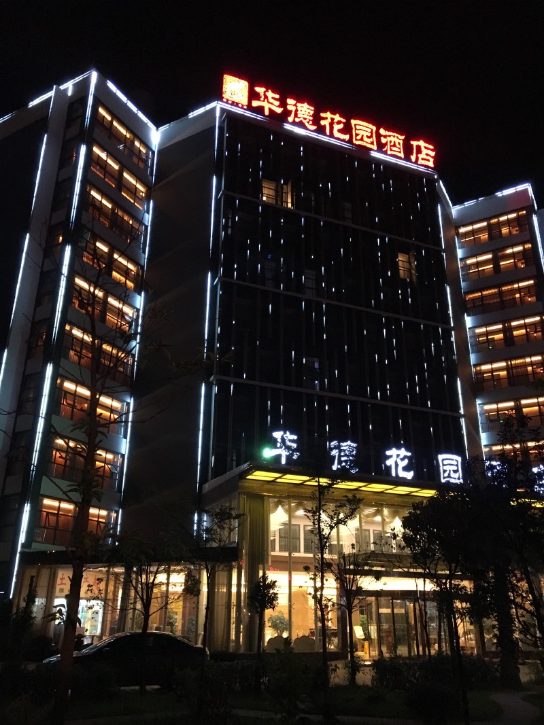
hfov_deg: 48.2
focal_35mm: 29
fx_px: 608
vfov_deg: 61.7
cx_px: 272
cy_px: 362
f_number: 2.2
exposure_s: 1/17
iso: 250
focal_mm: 4.15
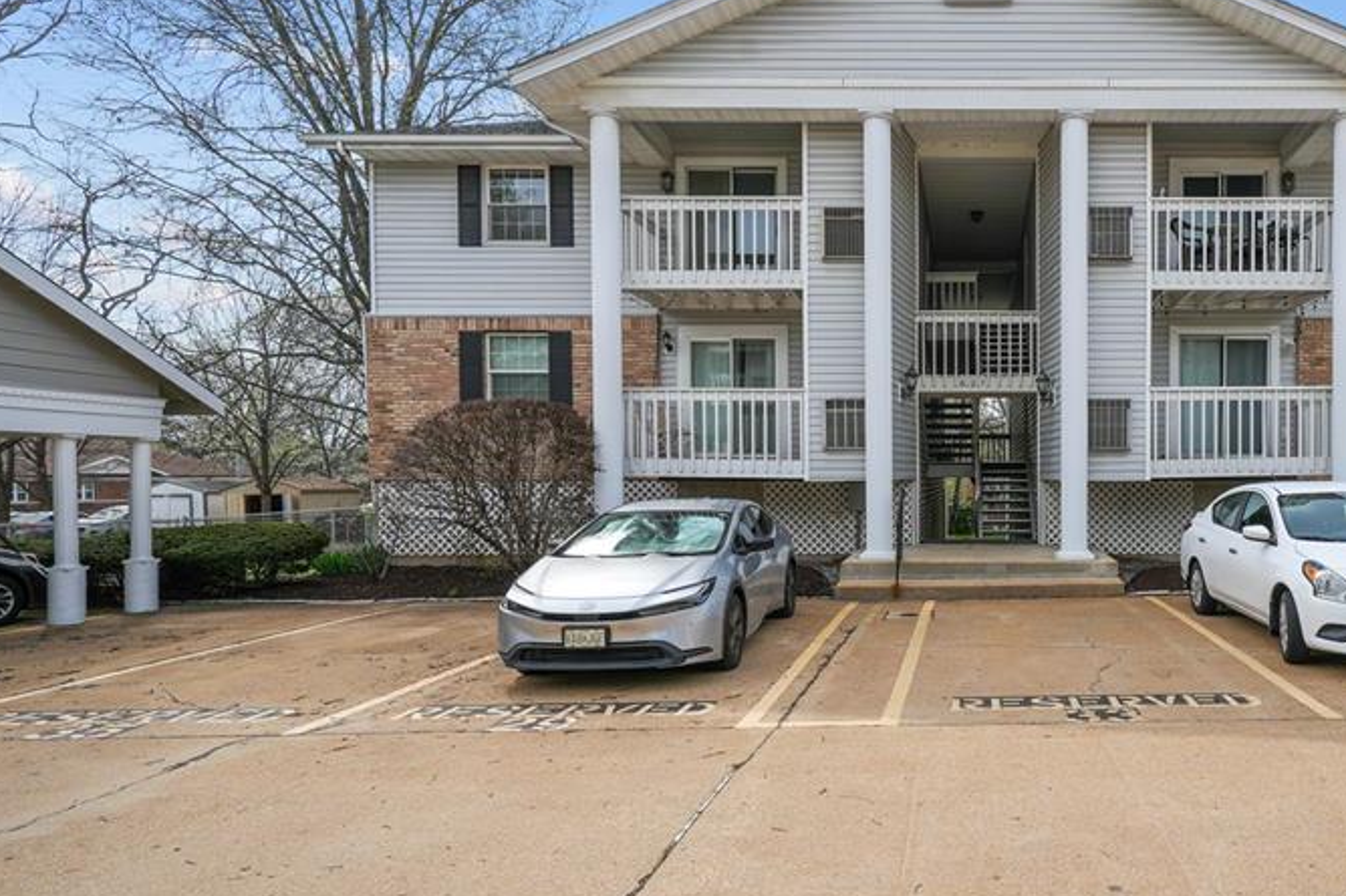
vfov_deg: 55.0
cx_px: 987
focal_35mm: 23
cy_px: 499
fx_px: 860
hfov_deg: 71.6
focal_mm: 15
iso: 125
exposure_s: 1/320
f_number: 8
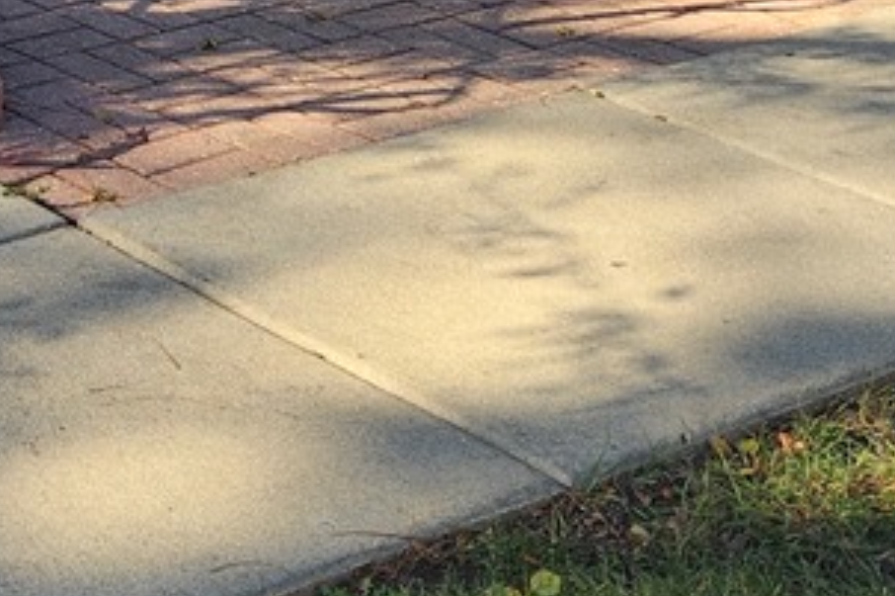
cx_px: -442
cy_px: -635
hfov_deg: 16.4
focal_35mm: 114
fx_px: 2833
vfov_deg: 10.9
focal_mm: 5.4
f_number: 1.8
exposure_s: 1/400
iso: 20
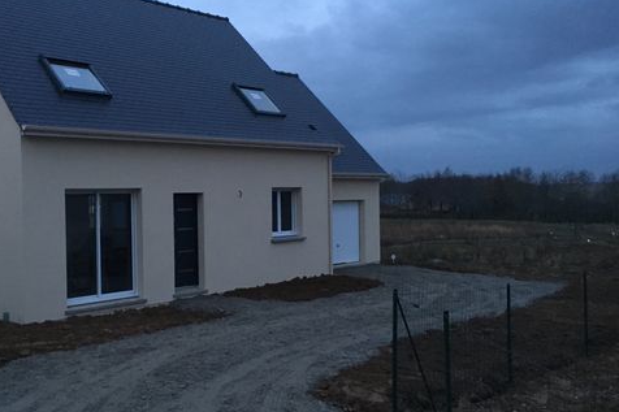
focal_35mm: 38
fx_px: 653
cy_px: 205
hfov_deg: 50.3
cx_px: 239
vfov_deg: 35.0
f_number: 2.2
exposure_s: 1/17
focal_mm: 4.15
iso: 250
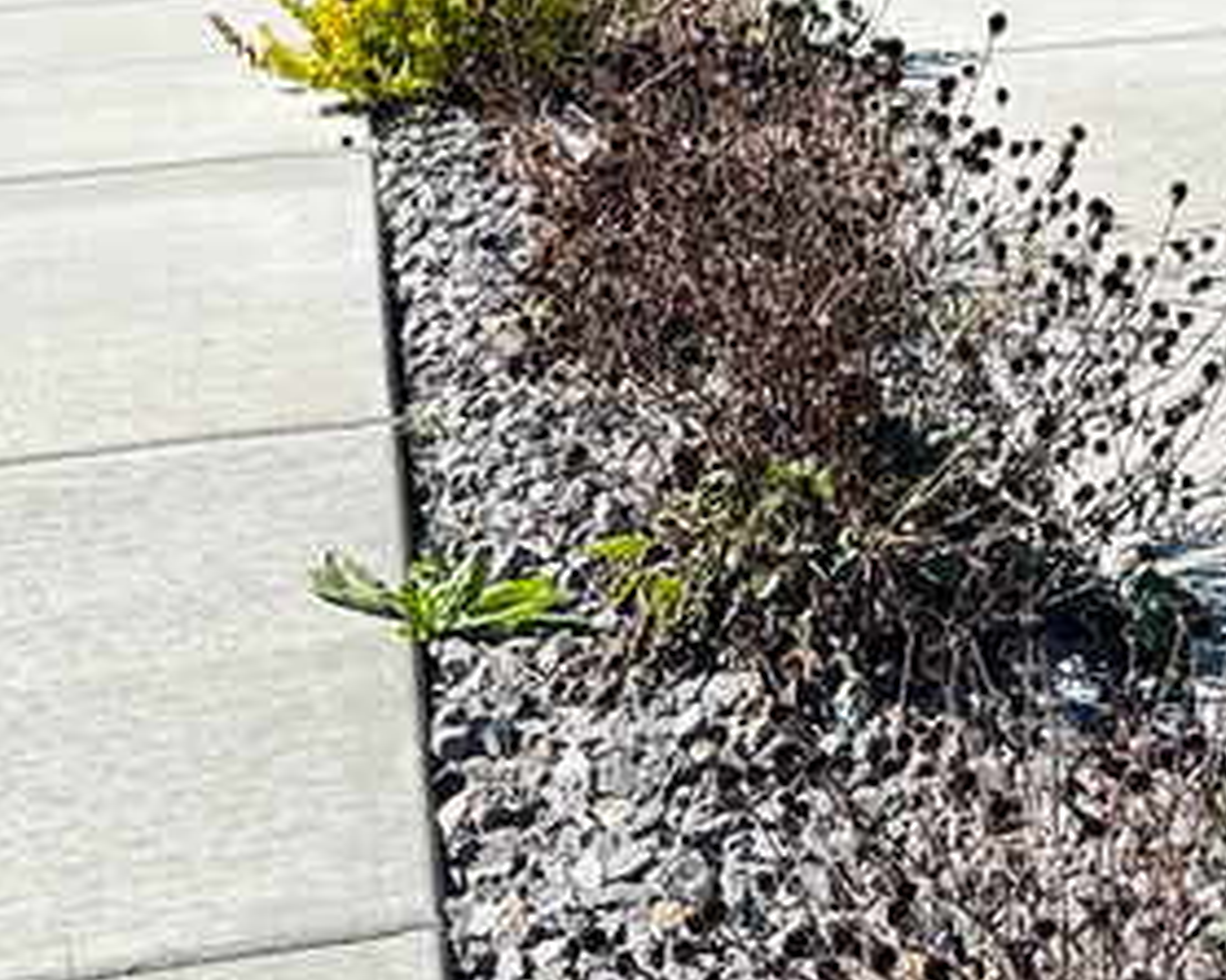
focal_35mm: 86
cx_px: 1186
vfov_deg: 15.7
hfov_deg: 21.6
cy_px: -686
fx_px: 3119
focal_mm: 6.76
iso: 80
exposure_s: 1/3802
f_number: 1.78
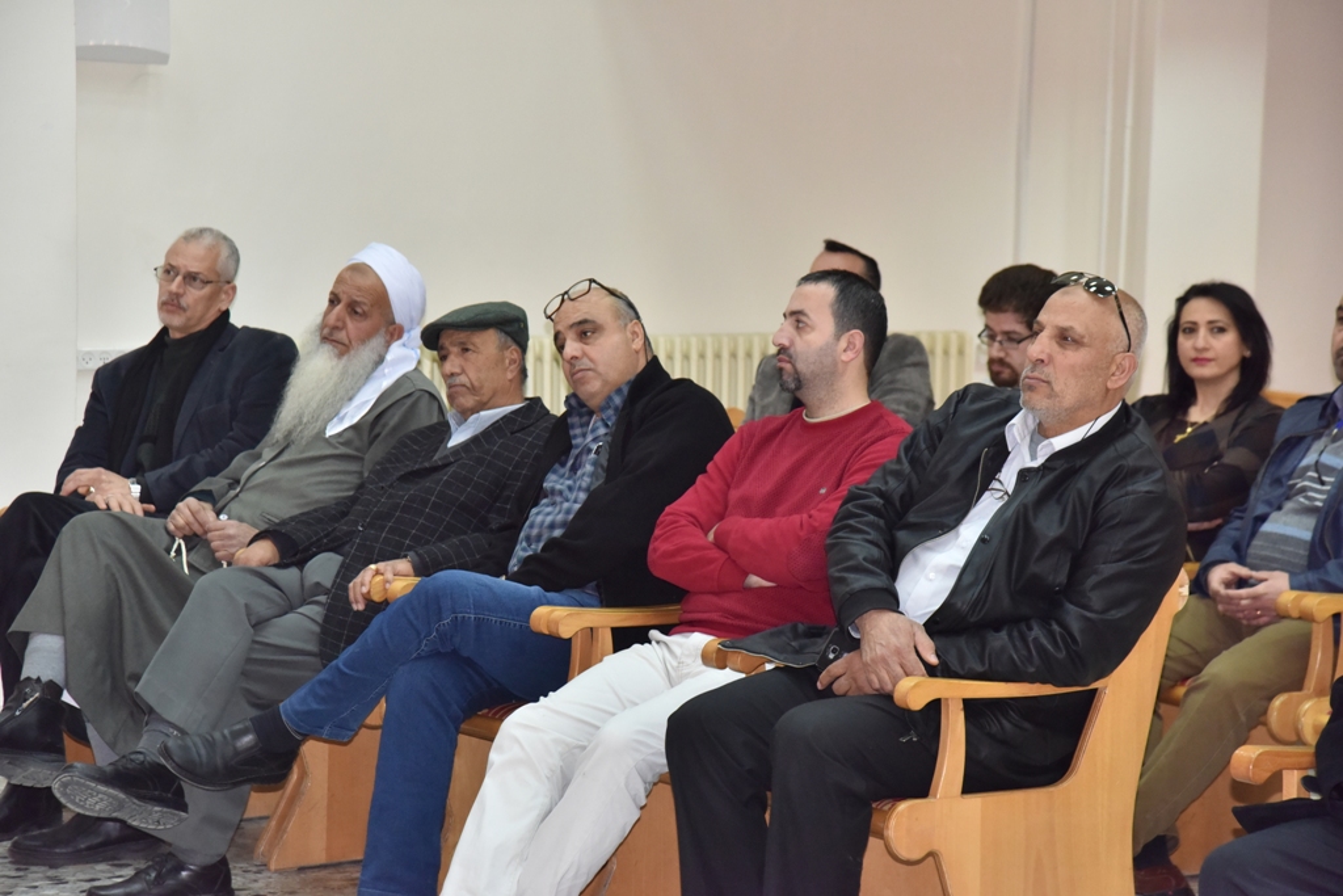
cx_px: 672
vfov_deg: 13.0
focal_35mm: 105
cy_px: 448
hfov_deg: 19.5
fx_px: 3917
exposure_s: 1/200
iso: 2500
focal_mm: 105
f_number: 6.3
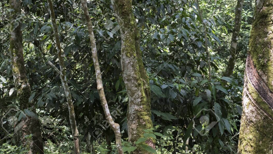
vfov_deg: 18.4
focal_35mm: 65
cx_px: 156
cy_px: 112
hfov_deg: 32.3
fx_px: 470
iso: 3200
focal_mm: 50
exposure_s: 1/400
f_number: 9
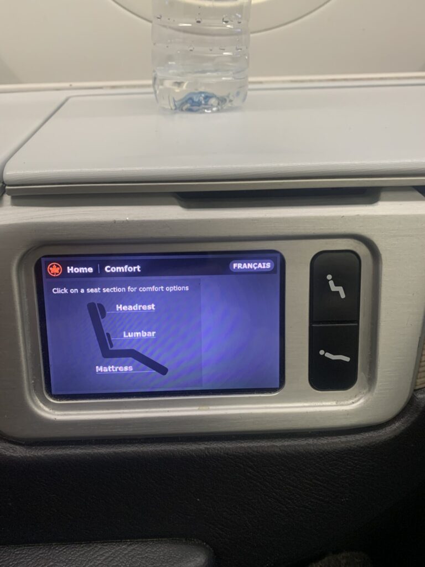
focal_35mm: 26
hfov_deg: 53.1
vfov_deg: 67.3
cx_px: 212
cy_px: 284
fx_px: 426
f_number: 1.8
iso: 320
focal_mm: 4.25
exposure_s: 1/56
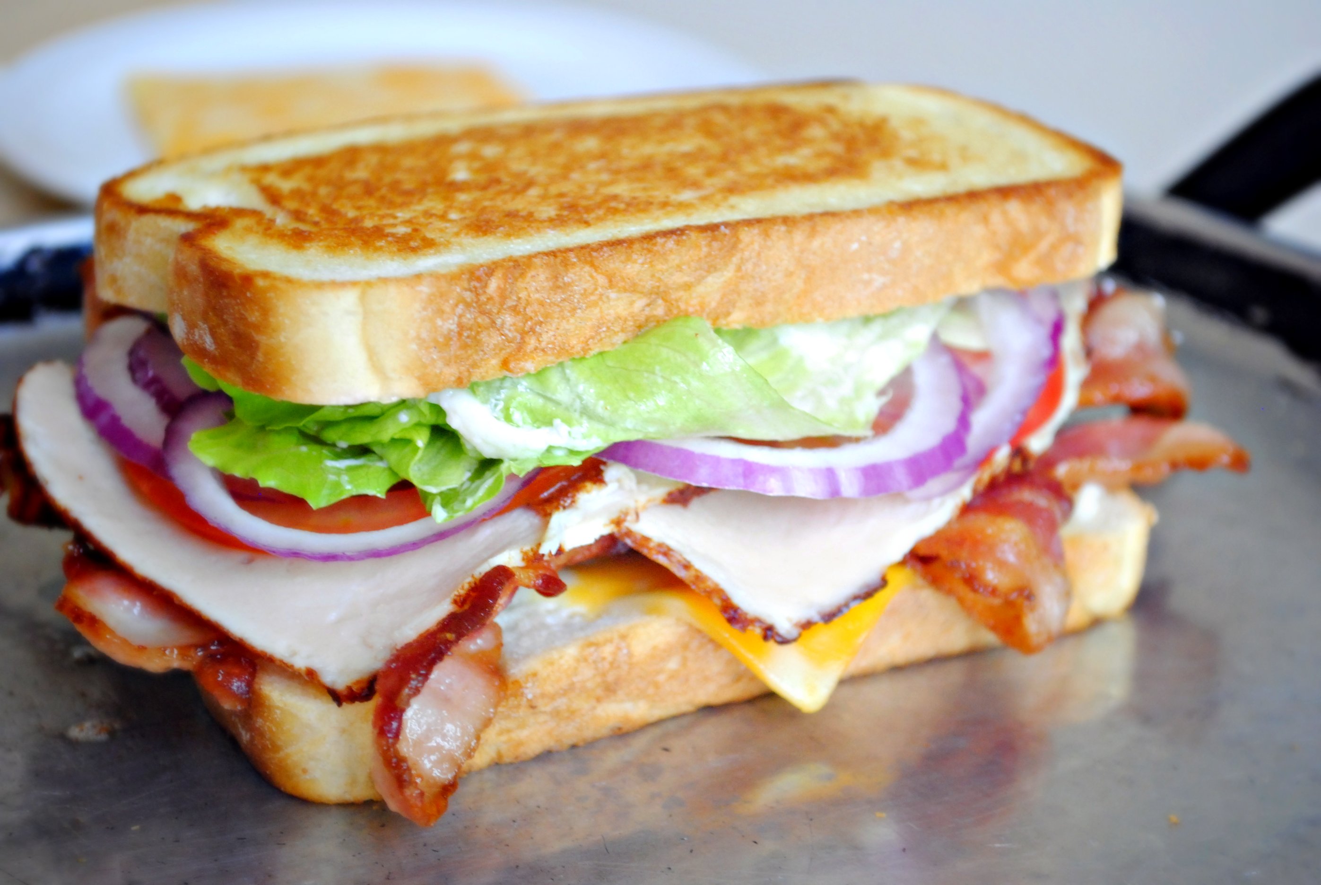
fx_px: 3031
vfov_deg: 16.6
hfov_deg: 24.6
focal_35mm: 82
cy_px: 442
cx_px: 660
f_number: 5.6
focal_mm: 55
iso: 800
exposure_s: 1/30
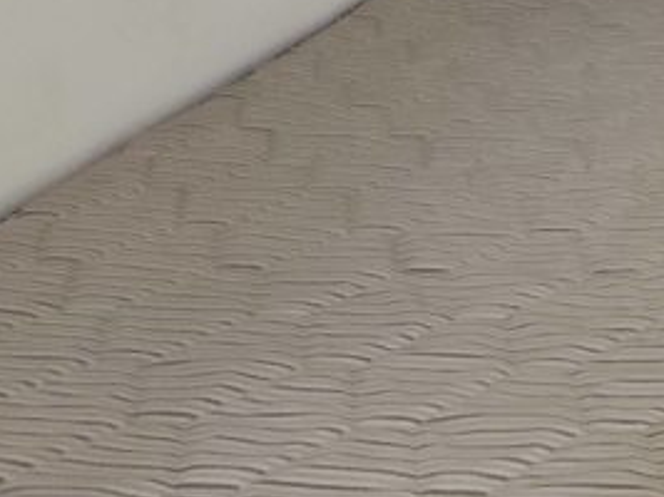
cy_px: 311
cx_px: 967
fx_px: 1438
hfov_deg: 22.0
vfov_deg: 19.6
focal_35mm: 75
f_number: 1.79
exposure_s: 1/33
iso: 767
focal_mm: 4.71
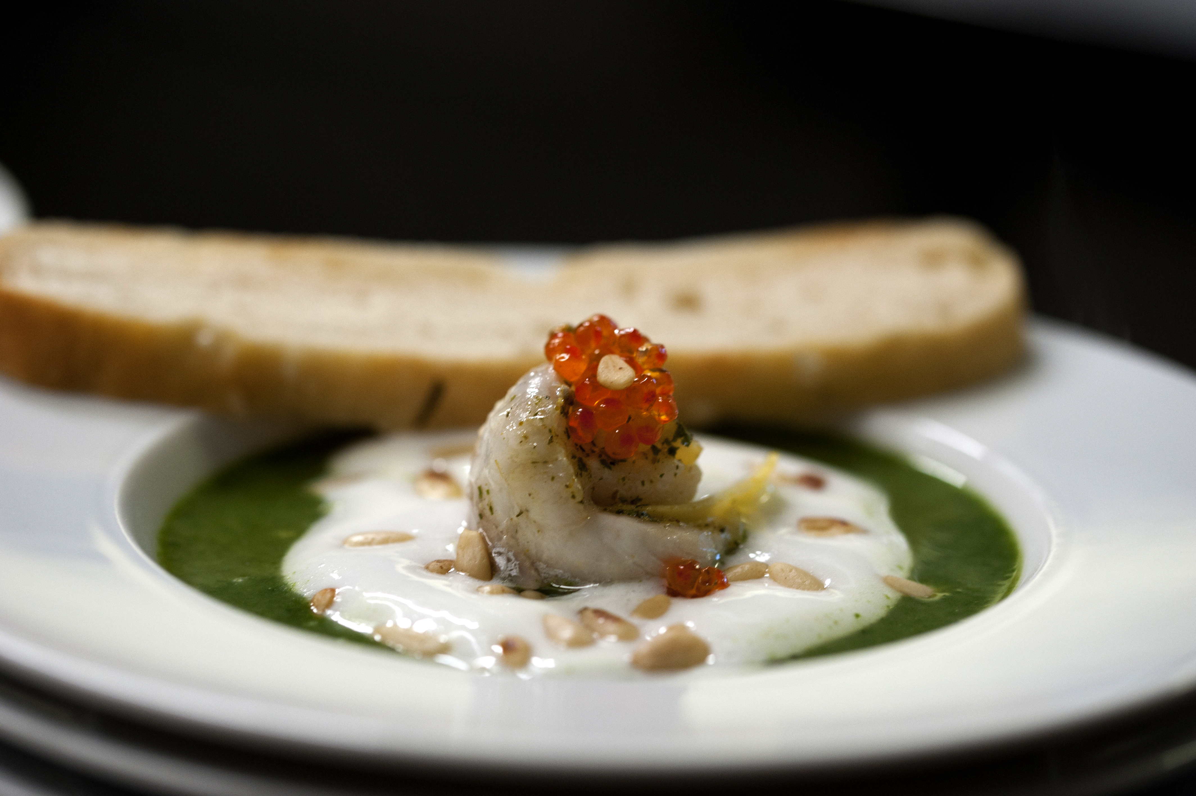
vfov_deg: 13.0
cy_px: 398
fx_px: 3486
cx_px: 598
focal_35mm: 105
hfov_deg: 19.5
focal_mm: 105
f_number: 5
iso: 2000
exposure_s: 1/80
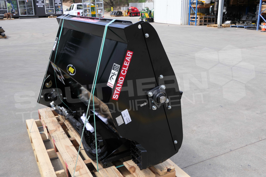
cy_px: 88
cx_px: 133
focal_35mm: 35
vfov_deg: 37.9
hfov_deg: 54.4
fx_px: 259
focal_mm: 12.7
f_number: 4
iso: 125
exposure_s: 1/500
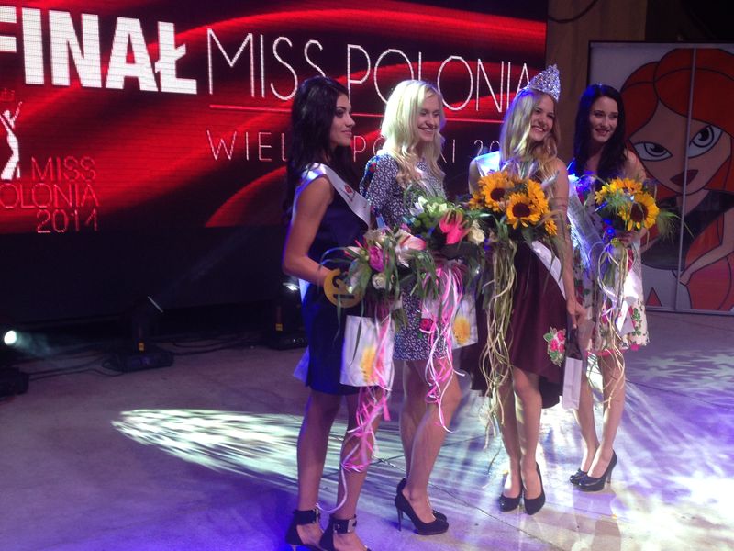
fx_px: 700
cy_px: 276
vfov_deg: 42.9
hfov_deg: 55.4
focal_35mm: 33
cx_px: 367
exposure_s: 1/40
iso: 64
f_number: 2.4
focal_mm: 4.13
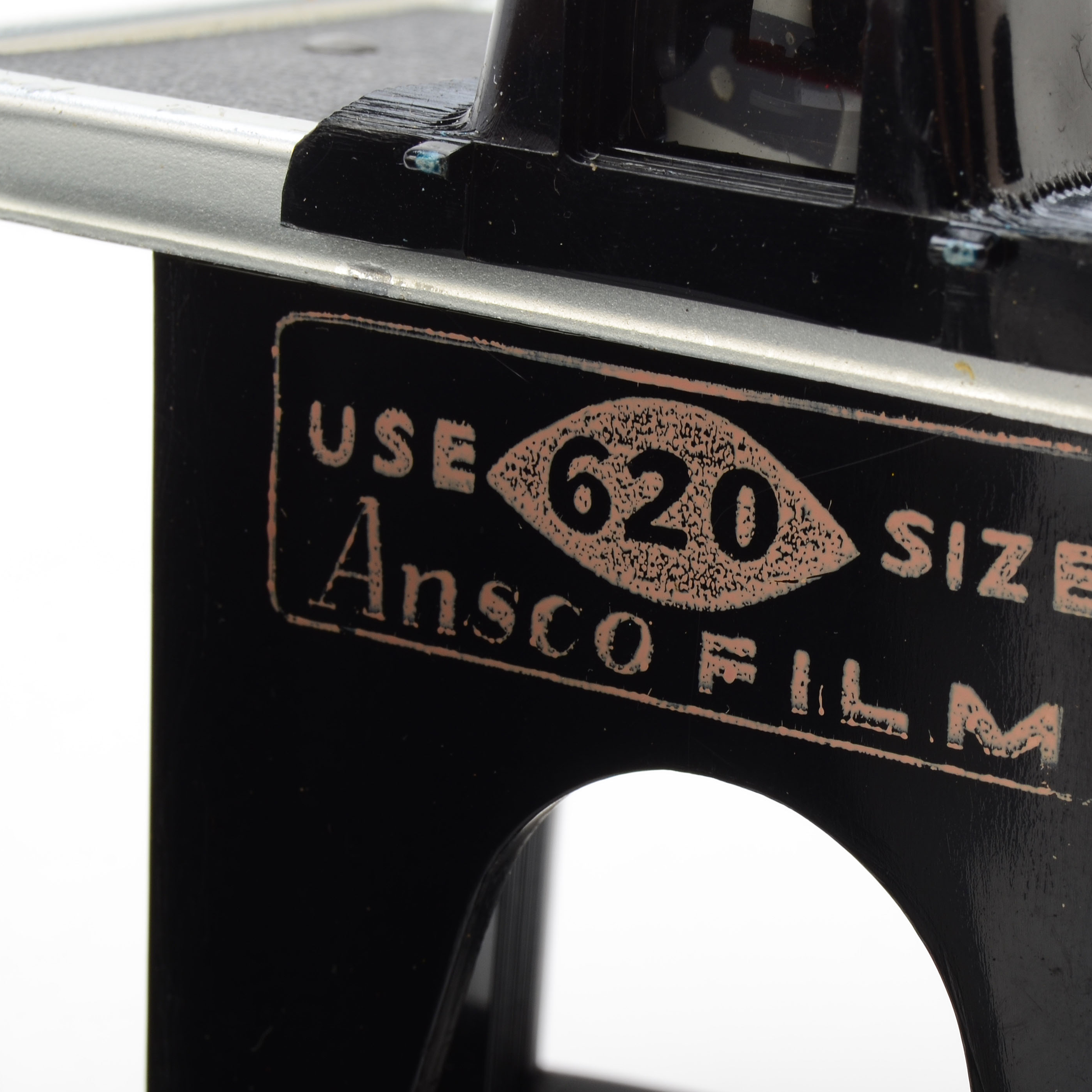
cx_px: 766
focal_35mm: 123
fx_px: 4381
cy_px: 536
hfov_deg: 14.2
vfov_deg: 14.2
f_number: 18
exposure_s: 1/160
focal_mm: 55
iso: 100
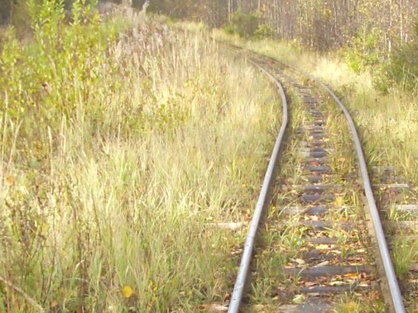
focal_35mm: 102
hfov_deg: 19.1
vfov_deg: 14.4
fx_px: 1232
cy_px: 280
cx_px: 335
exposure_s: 1/200
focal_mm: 5.7
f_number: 2.9
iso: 80
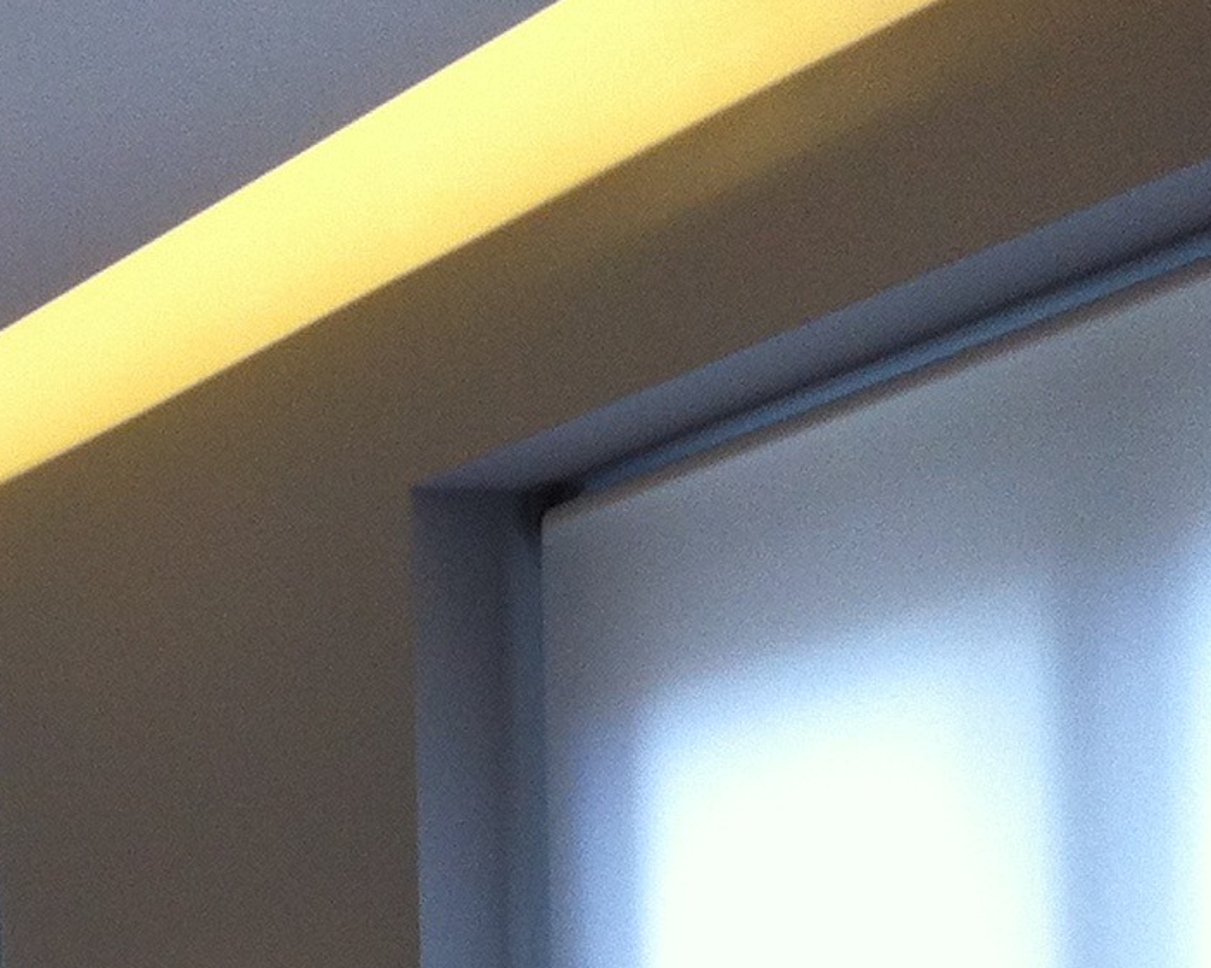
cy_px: 1280
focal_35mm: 126
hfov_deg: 13.9
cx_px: -852
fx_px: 4514
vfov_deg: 11.9
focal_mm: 3.85
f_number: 2.8
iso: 100
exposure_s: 1/50
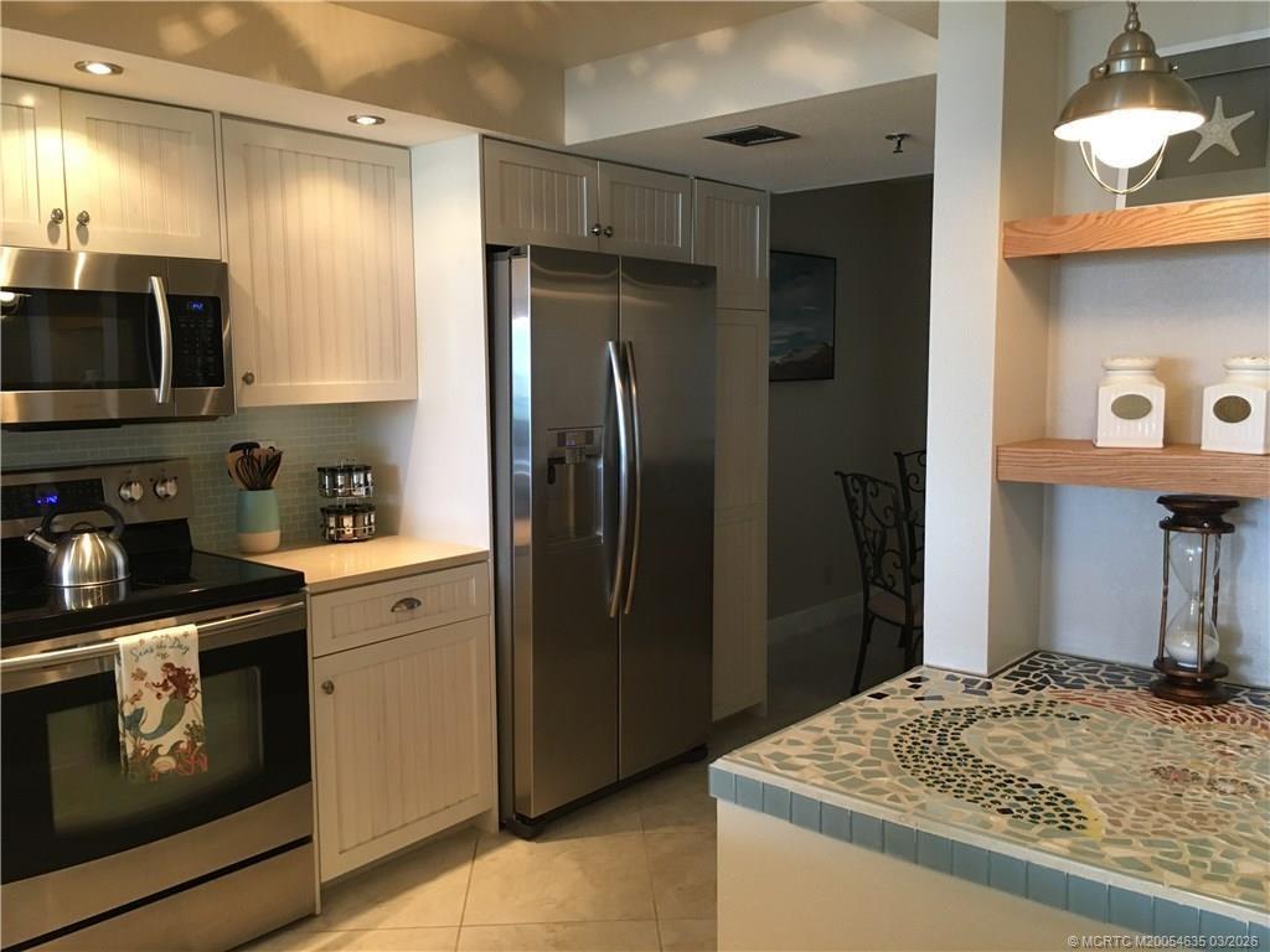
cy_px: 476
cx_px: 635
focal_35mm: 29
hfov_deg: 61.7
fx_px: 1064
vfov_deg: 48.2
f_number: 2.2
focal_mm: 4.15
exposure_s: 1/30
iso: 100
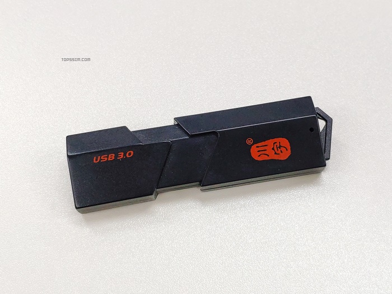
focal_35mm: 21
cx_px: 196
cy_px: 147
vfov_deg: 63.4
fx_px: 238
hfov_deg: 79.0
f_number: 1.8
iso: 218
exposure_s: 1/120
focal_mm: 4.22
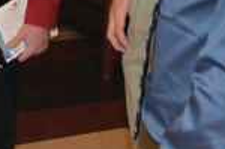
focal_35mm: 150
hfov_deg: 13.3
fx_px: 935
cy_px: -108
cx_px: -57
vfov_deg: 8.8
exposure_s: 1/60
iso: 800
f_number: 4
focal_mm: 20
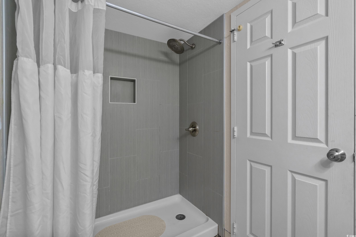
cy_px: 118
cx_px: 178
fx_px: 158
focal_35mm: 16
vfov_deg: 73.8
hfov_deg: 96.7
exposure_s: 1/15
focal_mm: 16
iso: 1000
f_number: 8
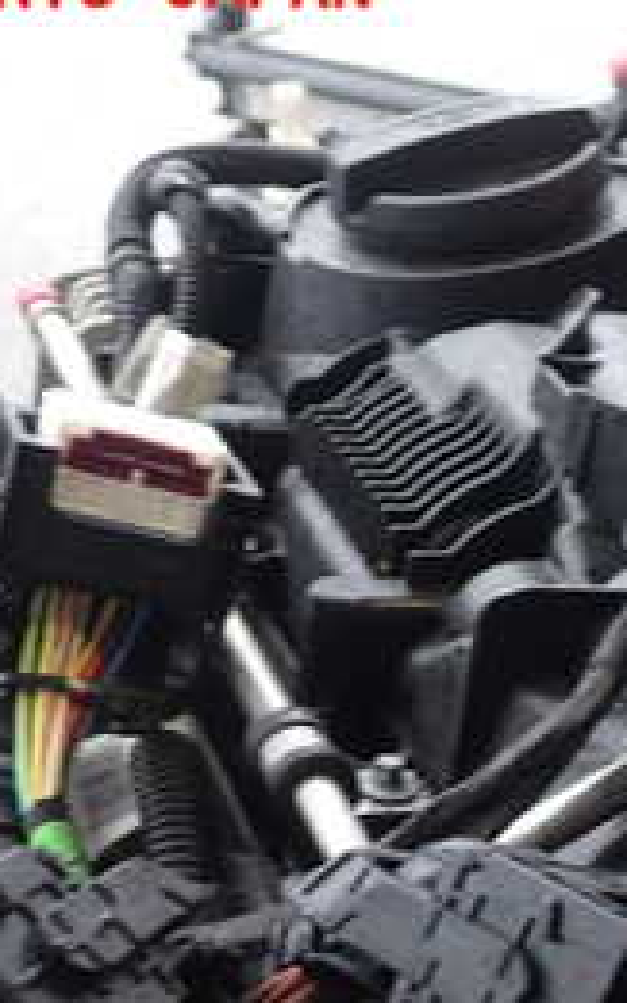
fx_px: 1997
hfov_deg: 16.8
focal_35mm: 73
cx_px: 827
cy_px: 799
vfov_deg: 27.7
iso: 200
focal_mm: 5.4
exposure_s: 1/40
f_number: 2.3
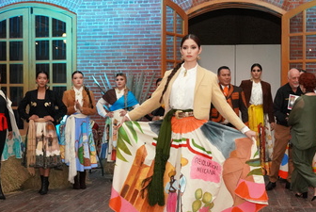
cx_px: 181
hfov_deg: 34.4
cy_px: 133
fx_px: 510
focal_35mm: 58
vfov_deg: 23.4
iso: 4000
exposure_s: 1/160
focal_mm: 26.6
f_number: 4
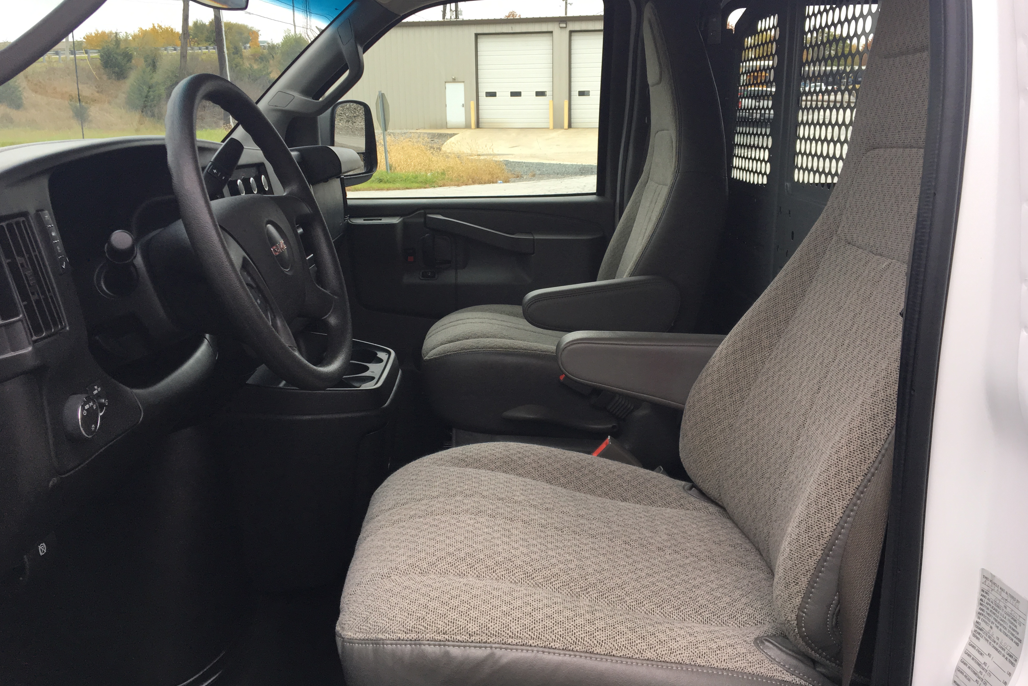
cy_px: 293
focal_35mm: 31
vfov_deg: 42.2
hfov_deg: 60.3
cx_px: 510
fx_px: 885
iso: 40
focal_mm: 4.15
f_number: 2.2
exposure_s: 1/120
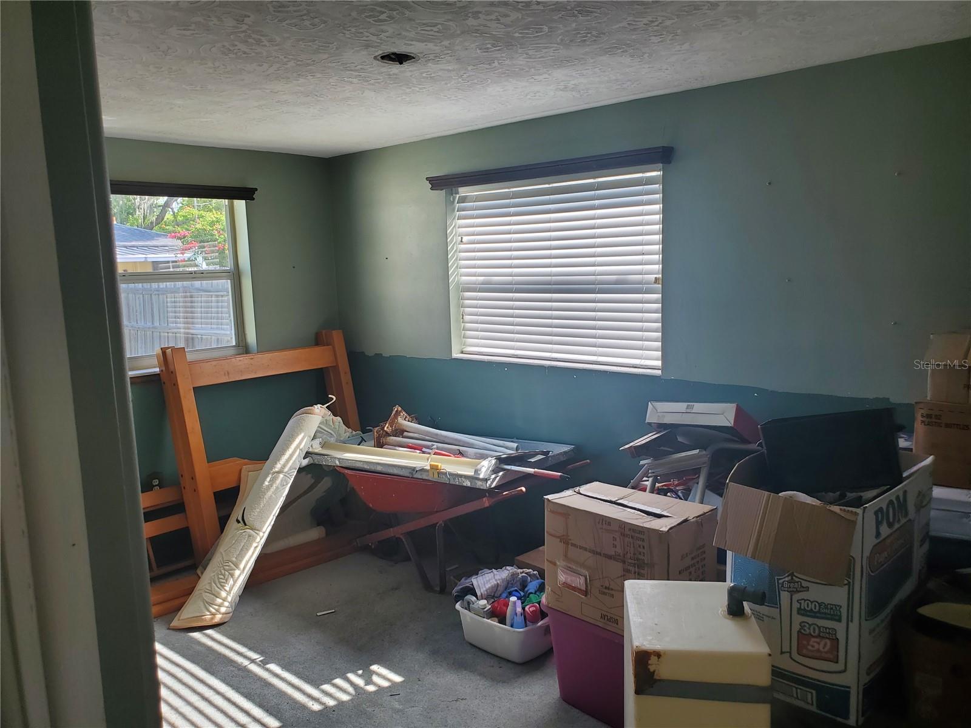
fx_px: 729
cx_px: 486
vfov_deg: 53.1
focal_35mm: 26
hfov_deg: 67.3
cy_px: 364
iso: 50
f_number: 2.4
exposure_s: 1/80
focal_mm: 4.3
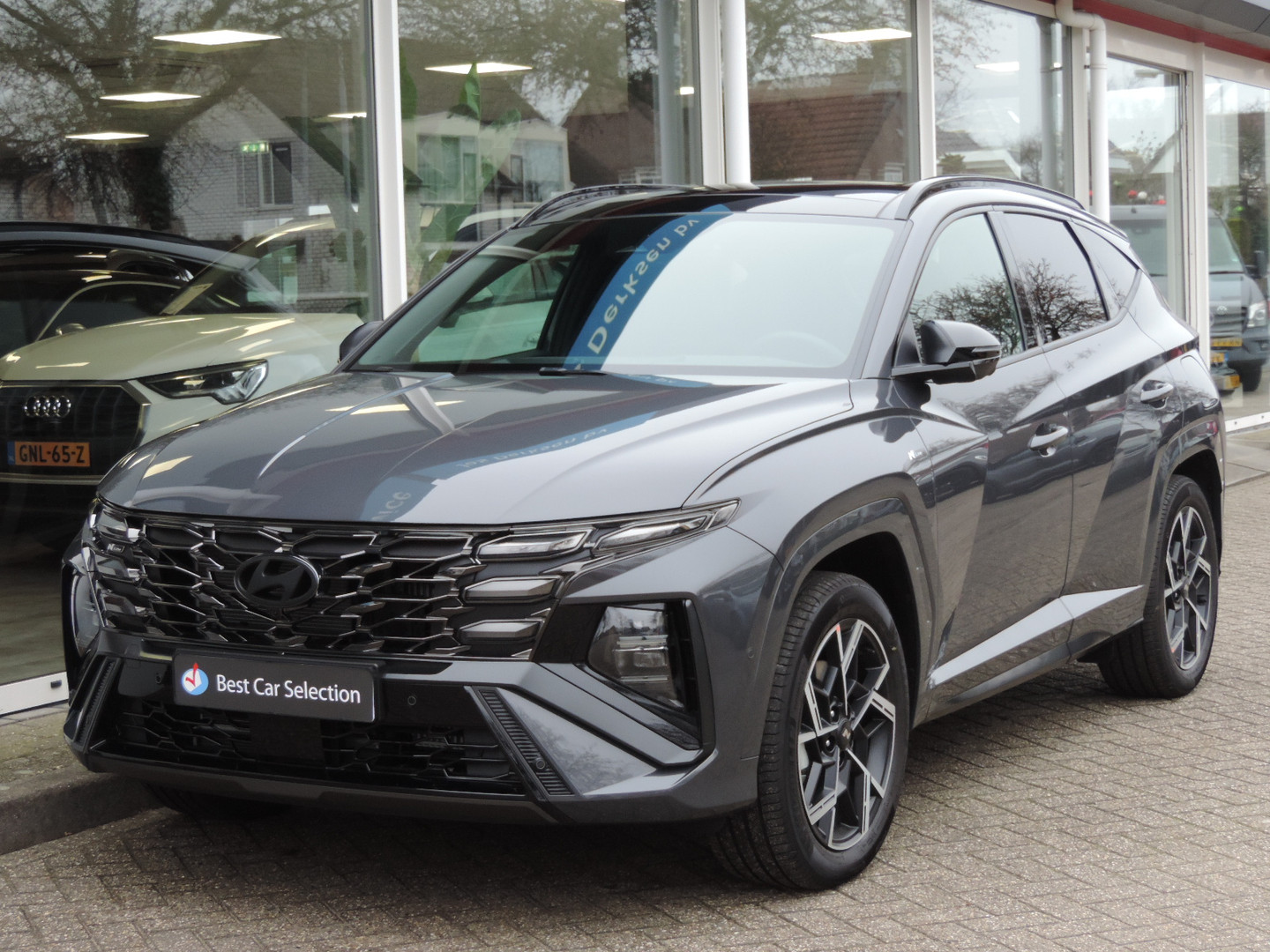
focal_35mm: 70
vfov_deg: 21.0
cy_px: 476
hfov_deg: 27.8
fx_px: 2568
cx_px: 635
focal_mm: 12.4
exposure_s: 1/60
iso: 280
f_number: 3.9
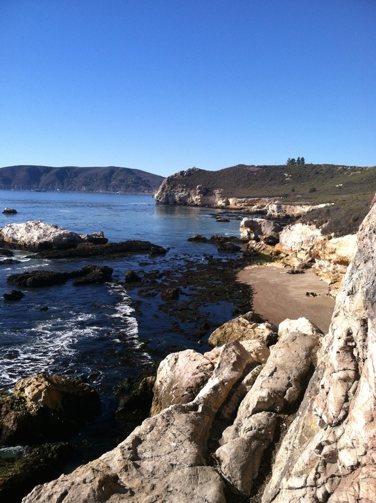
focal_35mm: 35
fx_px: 508
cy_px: 252
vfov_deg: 52.7
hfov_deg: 40.6
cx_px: 188
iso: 80
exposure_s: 1/1071
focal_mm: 3.85
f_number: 2.8
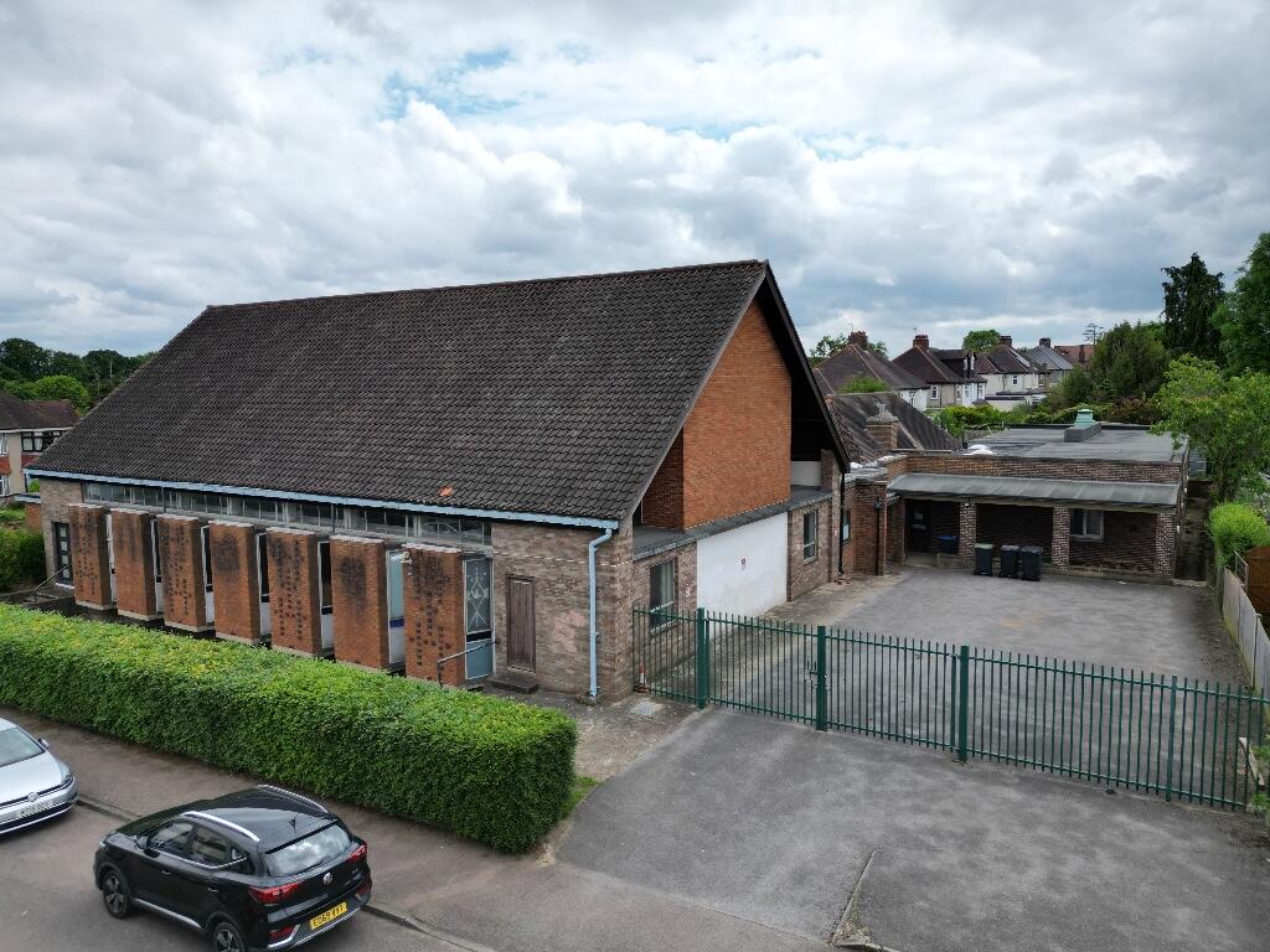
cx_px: 635
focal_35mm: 24
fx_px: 881
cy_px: 476
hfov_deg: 71.6
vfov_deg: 56.8
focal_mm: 6.72
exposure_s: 1/3200
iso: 100
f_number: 1.7
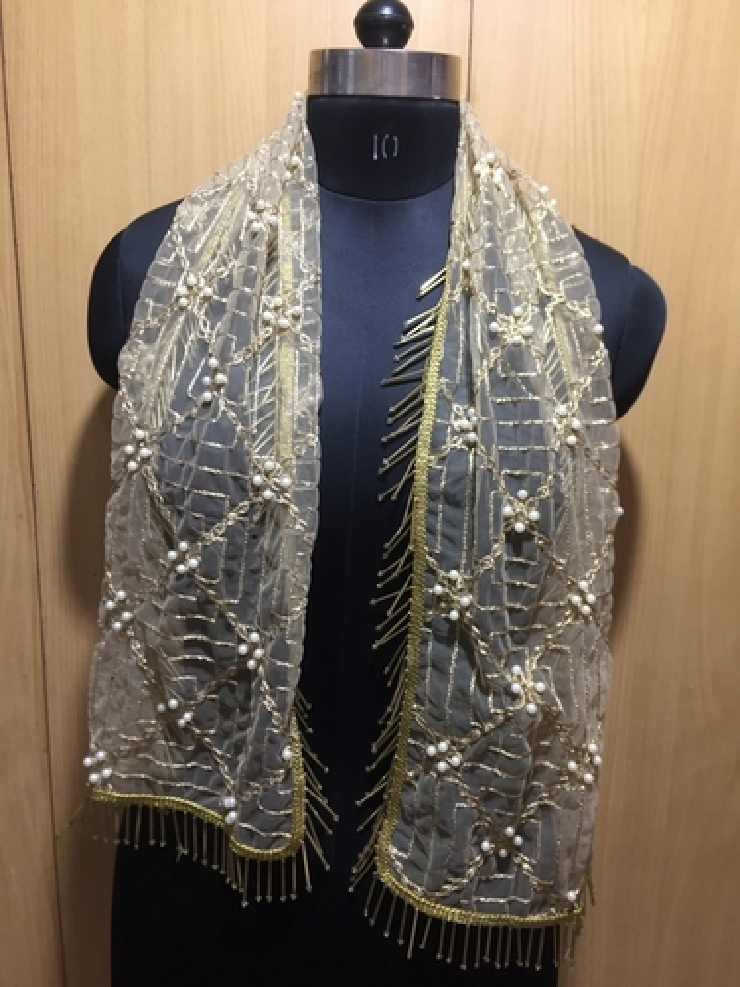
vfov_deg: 61.7
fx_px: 827
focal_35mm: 29
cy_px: 494
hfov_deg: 48.2
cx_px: 370
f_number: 2.2
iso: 125
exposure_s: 1/33
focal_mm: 4.15
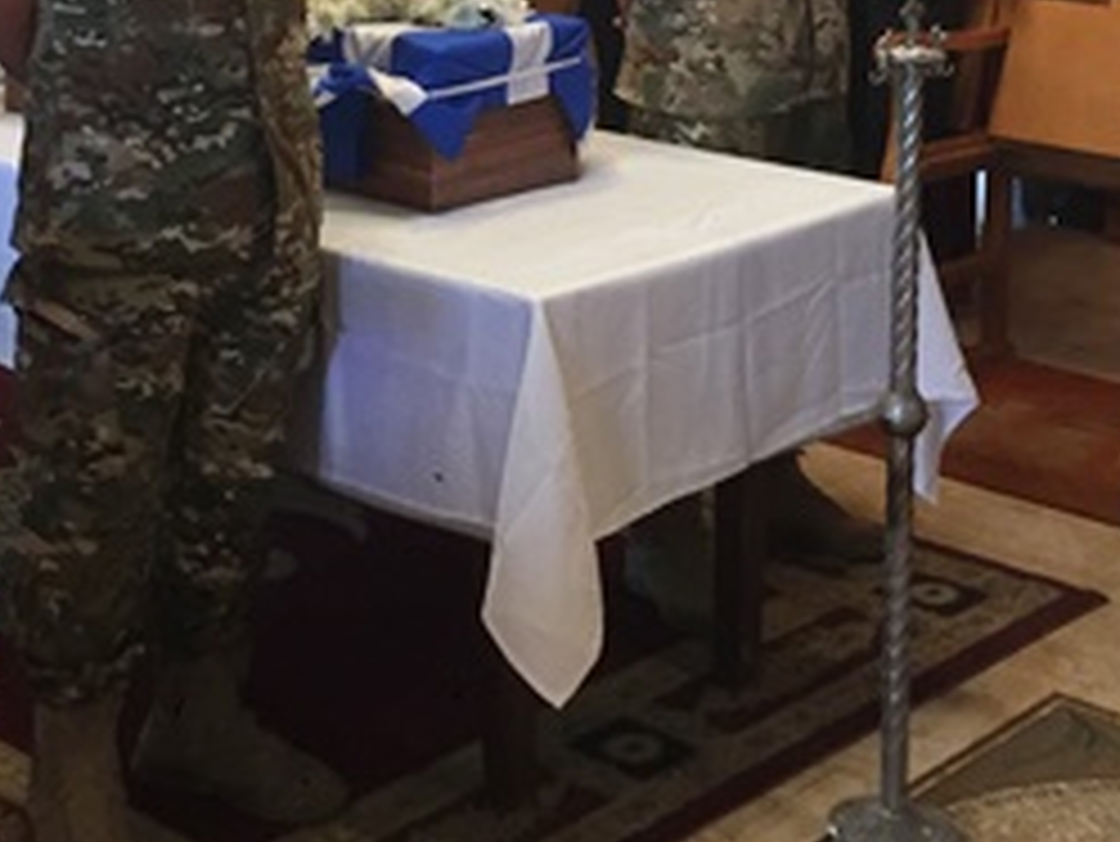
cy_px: -216
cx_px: 322
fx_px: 2460
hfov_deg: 25.4
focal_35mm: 76
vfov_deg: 18.2
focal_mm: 4.15
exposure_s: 1/33
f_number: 2.2
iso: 125
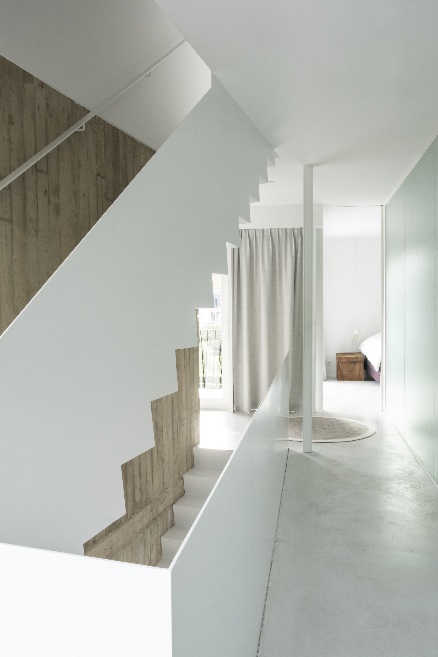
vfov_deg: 65.5
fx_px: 511
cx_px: 223
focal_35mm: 28
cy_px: 335
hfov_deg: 46.4
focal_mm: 18
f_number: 16
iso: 200
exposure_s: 1/2
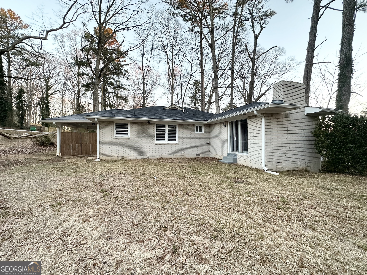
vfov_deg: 85.7
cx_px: 184
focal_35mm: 14
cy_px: 138
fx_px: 148
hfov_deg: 102.1
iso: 125
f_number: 2.2
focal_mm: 2.22
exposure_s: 1/99
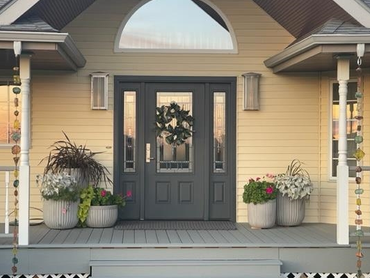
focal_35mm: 77
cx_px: 166
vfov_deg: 19.1
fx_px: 823
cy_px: 144
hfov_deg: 25.3
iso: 200
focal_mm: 7.5
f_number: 2.2
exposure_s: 1/95
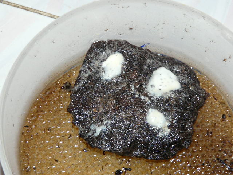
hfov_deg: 18.7
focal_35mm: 105
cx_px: 116
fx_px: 707
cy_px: 88
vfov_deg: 14.1
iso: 100
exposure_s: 1/50
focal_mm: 10.8
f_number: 3.2
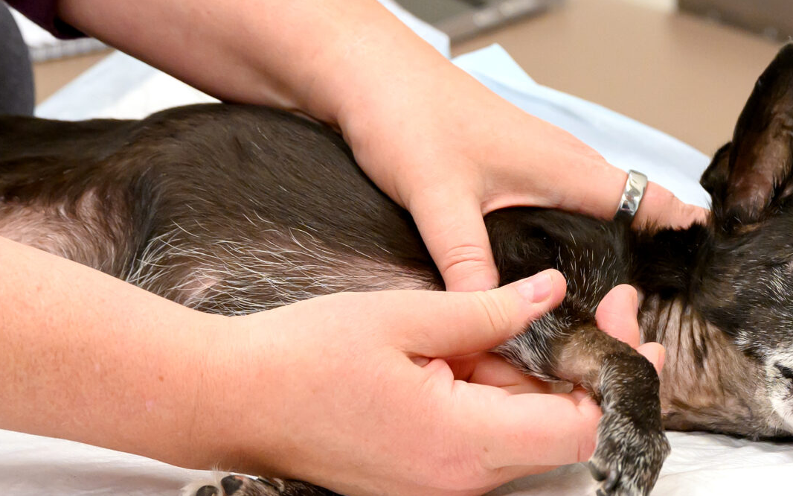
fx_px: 5554
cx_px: 753
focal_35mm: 257
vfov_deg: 5.1
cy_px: 365
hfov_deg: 8.1
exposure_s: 1/160
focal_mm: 70
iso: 640
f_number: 4
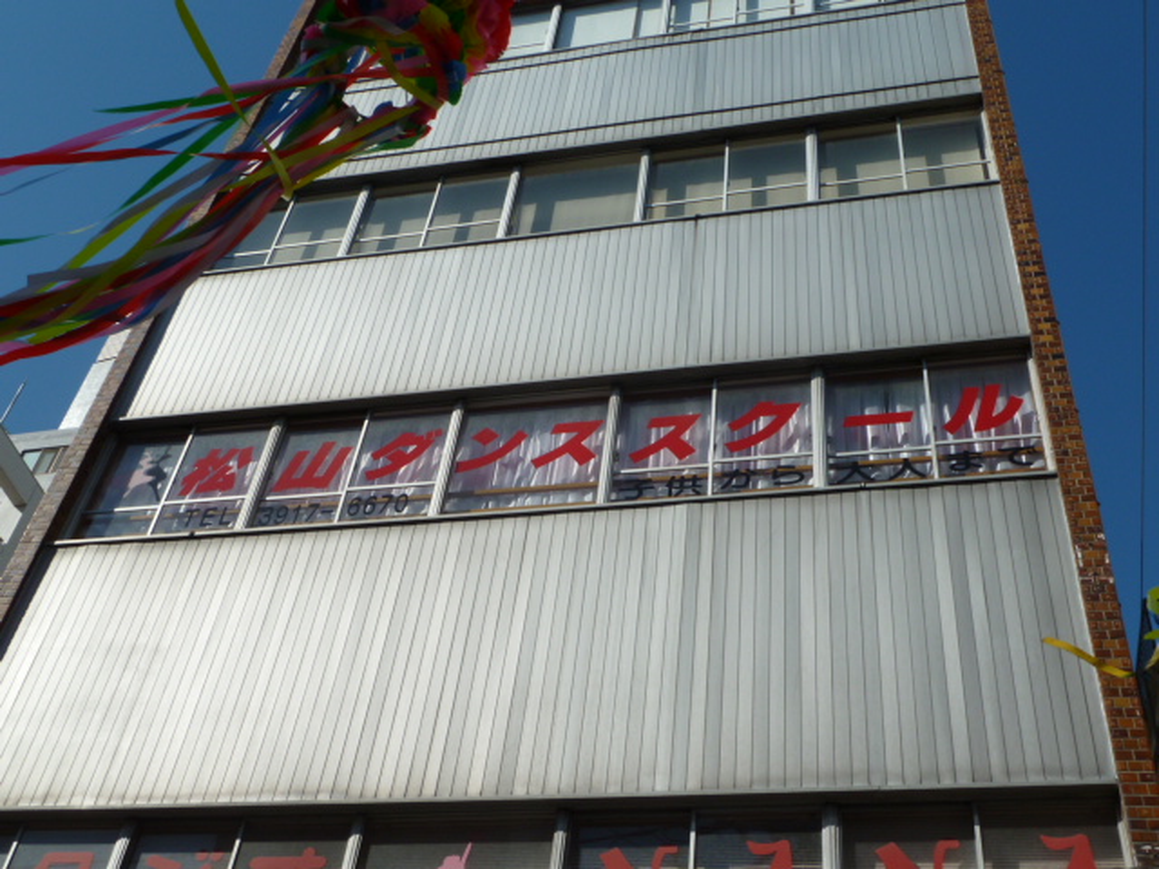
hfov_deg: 44.8
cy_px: 434
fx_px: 1406
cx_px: 580
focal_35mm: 42
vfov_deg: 34.3
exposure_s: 1/500
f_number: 5.6
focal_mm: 6.9
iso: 80
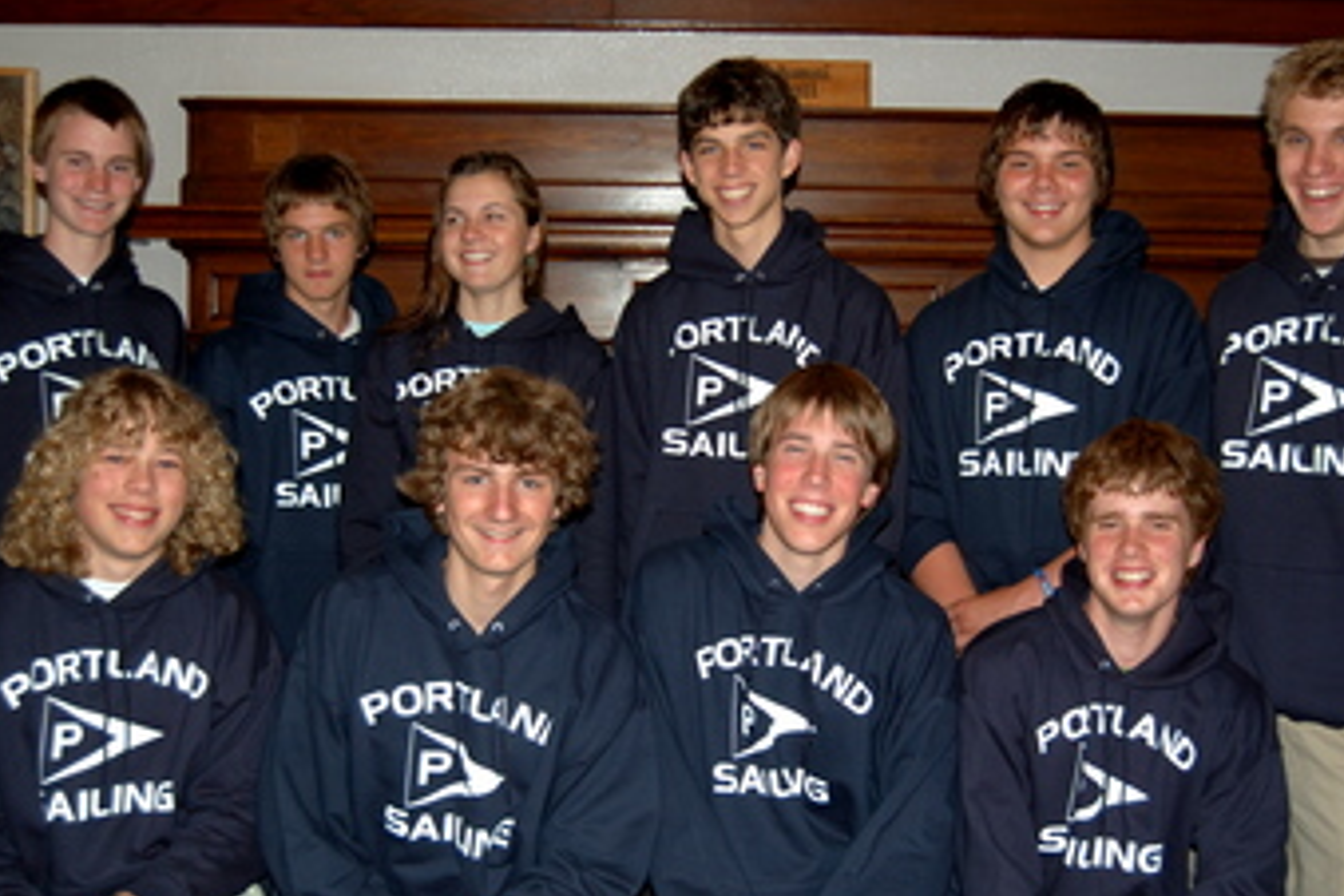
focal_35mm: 46
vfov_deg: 29.2
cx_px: 678
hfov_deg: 42.7
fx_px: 1717
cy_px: 492
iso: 400
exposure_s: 1/60
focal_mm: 26
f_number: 4.2
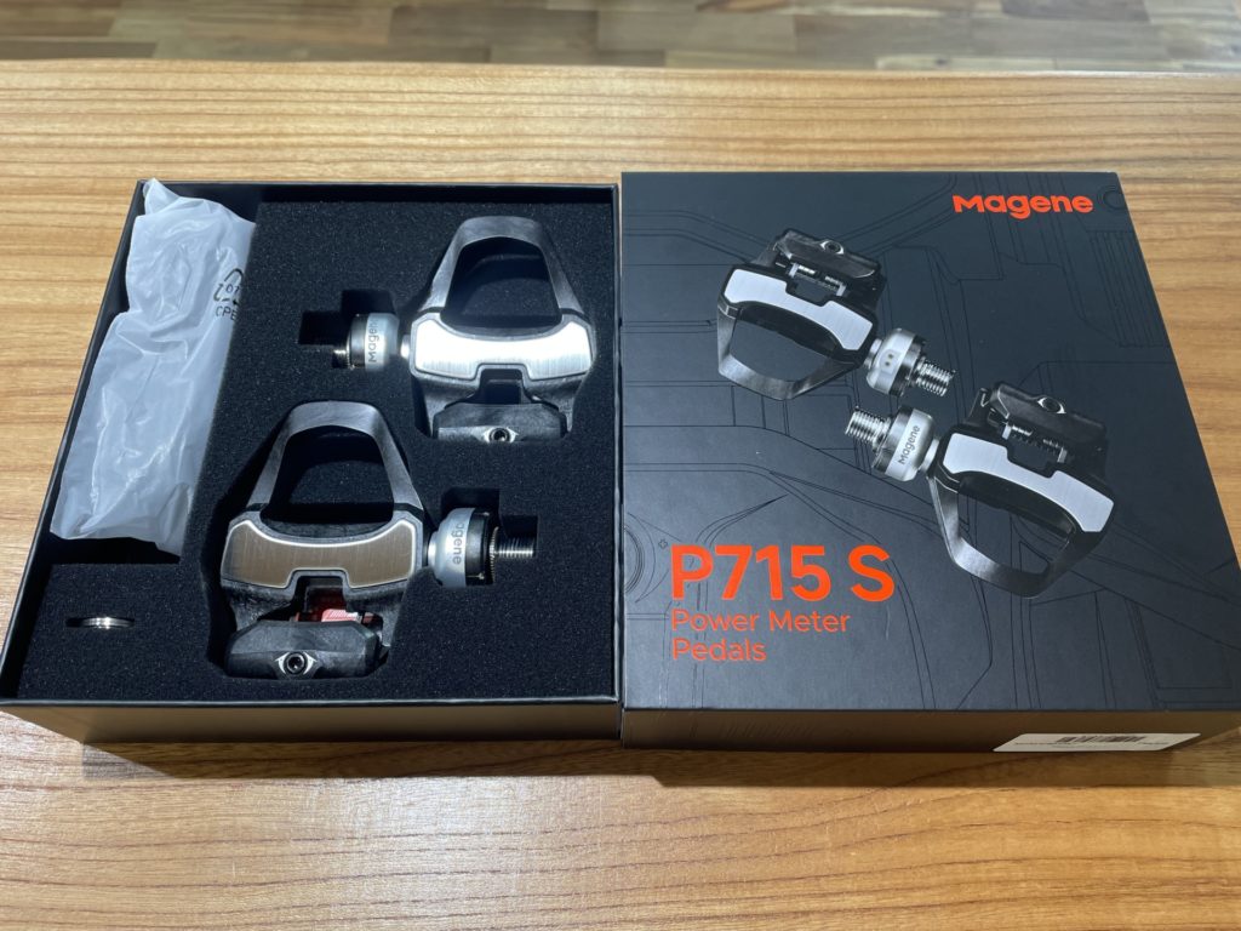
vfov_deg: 53.1
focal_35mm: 26
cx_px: 620
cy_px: 466
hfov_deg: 67.3
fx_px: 932
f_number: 1.6
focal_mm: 4.2
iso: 125
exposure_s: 1/105
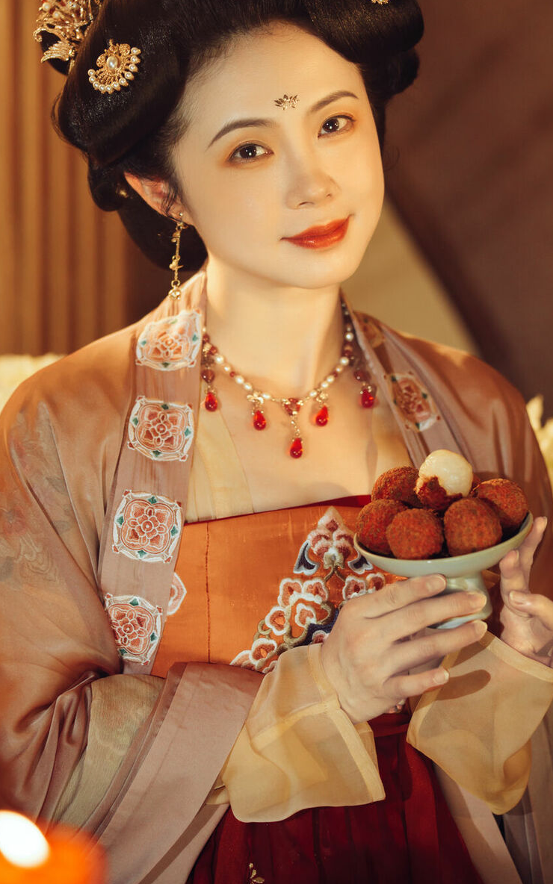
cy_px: 304
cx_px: 250
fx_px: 3400
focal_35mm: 141
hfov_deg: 9.3
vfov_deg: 14.8
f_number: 2.8
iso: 640
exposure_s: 1/160
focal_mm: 105
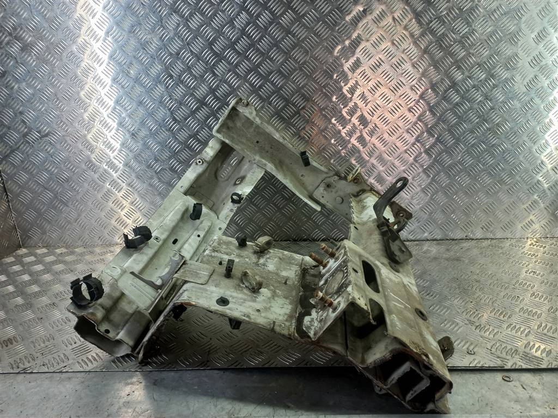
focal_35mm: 25
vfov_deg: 54.9
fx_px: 403
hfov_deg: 69.4
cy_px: 209
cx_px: 279
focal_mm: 4.6
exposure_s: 1/50
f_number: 1.8
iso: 50
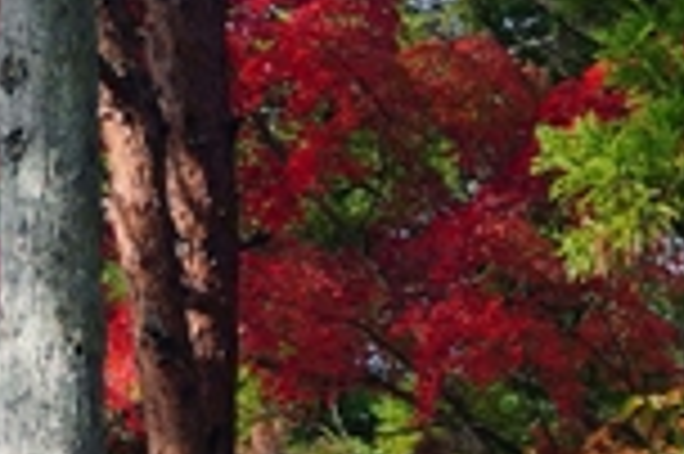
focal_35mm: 620
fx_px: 11762
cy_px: 834
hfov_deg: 3.3
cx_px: 315
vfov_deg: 2.2
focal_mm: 78.6
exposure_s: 1/160
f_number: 6.3
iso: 100
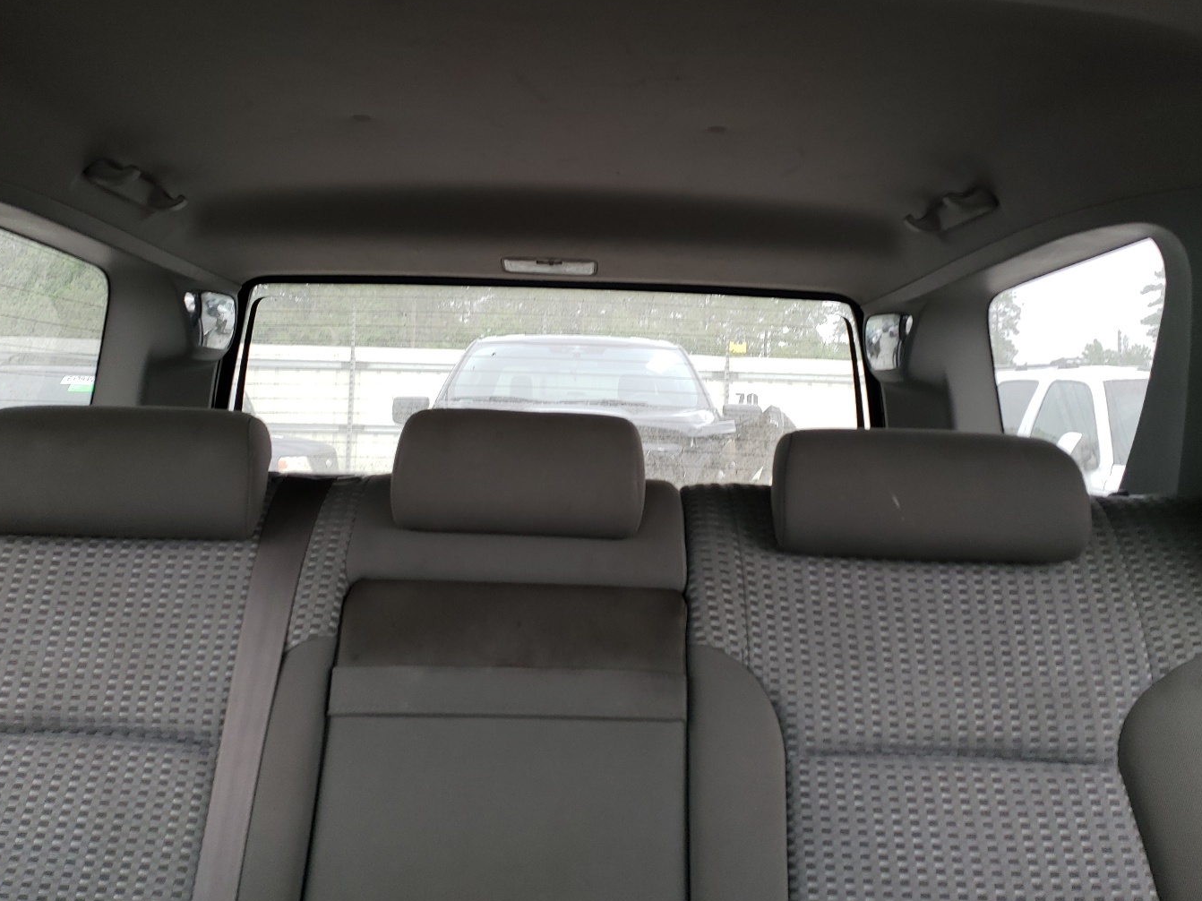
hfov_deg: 58.3
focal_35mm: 31
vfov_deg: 45.2
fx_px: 1076
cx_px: 576
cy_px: 368
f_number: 1.5
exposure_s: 1/100
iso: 61
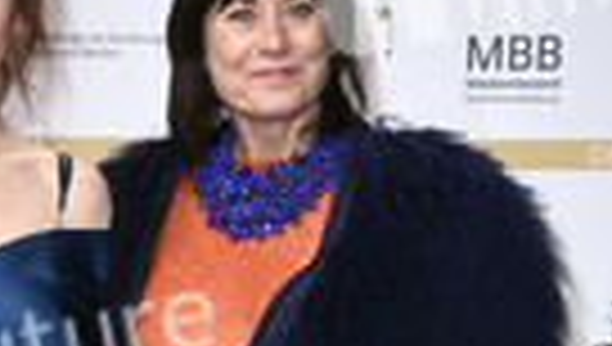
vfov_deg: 7.0
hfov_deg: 12.7
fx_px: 2747
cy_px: 625
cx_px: 130
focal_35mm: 169
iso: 500
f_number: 5.6
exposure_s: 1/250
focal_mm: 55
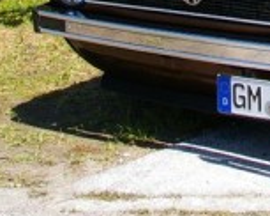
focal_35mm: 154
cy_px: -240
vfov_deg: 9.3
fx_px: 1233
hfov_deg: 12.3
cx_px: 296
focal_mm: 21
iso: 200
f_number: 9.5
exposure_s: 1/180
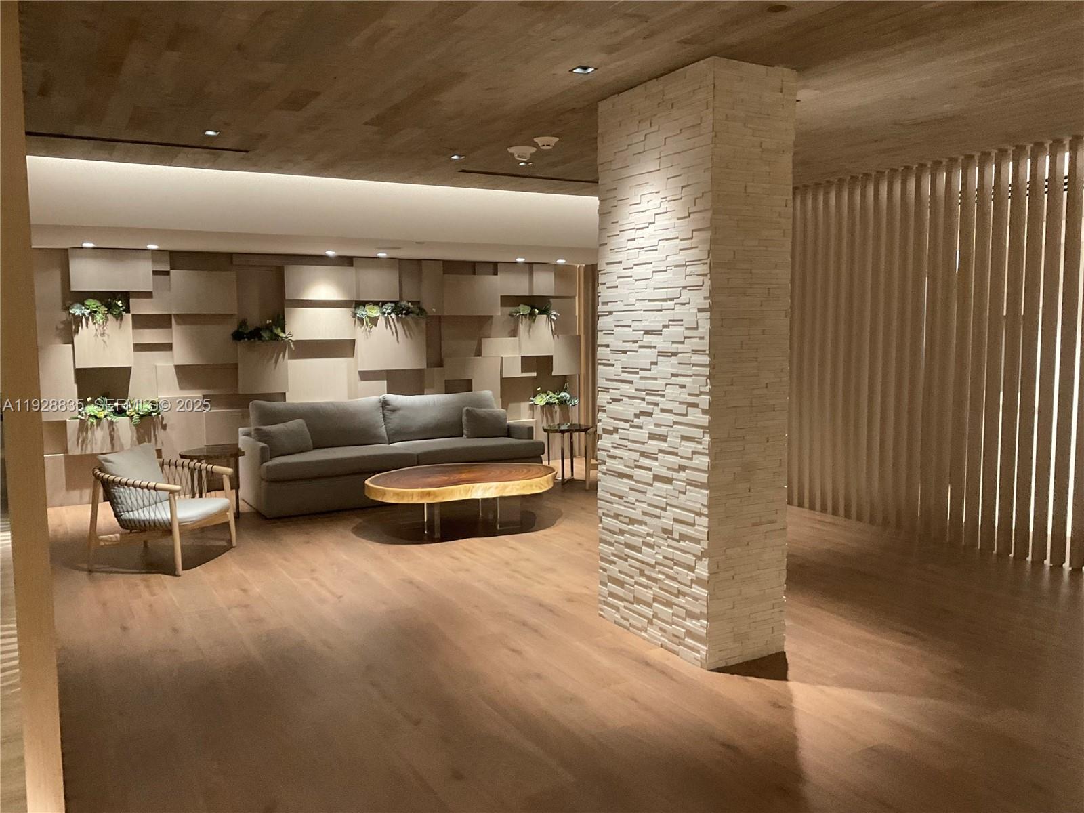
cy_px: 406
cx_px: 542
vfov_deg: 48.2
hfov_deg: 61.7
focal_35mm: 29
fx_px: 908
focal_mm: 3
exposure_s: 1/60
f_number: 1.8
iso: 160
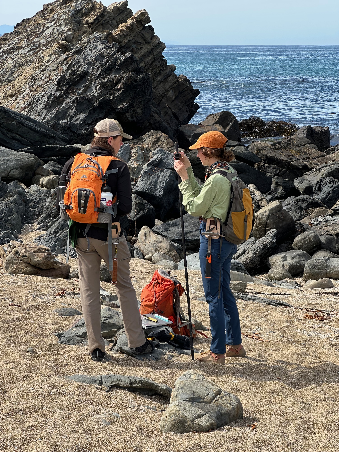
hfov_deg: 19.1
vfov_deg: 25.3
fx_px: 1005
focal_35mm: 77
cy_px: 226
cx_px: 170
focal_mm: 9
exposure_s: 1/488
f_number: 2.8
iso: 32
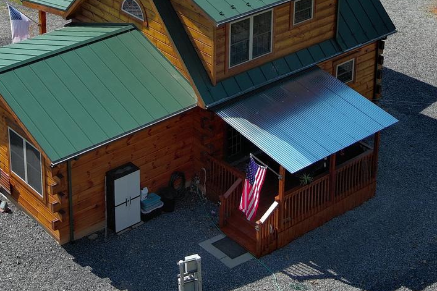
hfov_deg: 24.2
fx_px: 1019
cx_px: 180
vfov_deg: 15.5
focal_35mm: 84
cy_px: -89
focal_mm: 10.57
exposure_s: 1/975
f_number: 2.8
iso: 100
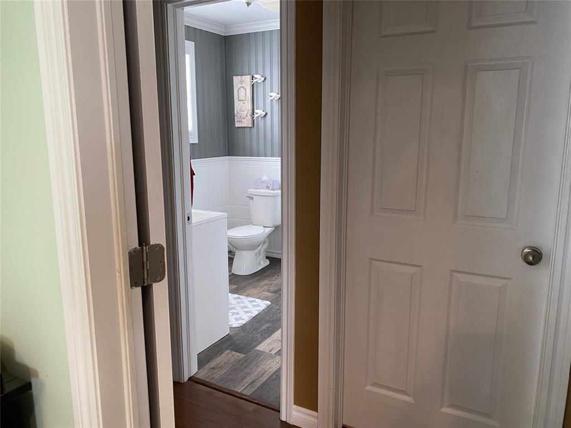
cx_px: 286
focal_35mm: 26
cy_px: 214
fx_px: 429
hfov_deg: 67.3
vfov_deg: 53.1
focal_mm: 4.25
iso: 100
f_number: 1.8
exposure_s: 1/60
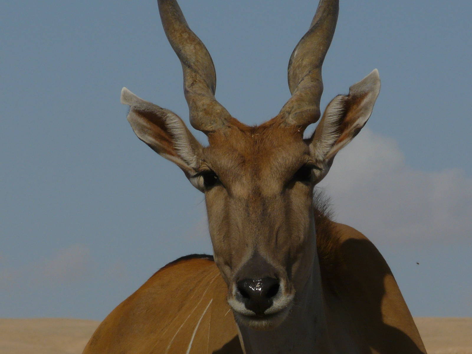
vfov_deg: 2.5
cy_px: 177
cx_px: 236
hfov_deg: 3.4
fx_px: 8004
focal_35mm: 587
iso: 100
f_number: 8
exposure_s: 1/800
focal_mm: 60.4
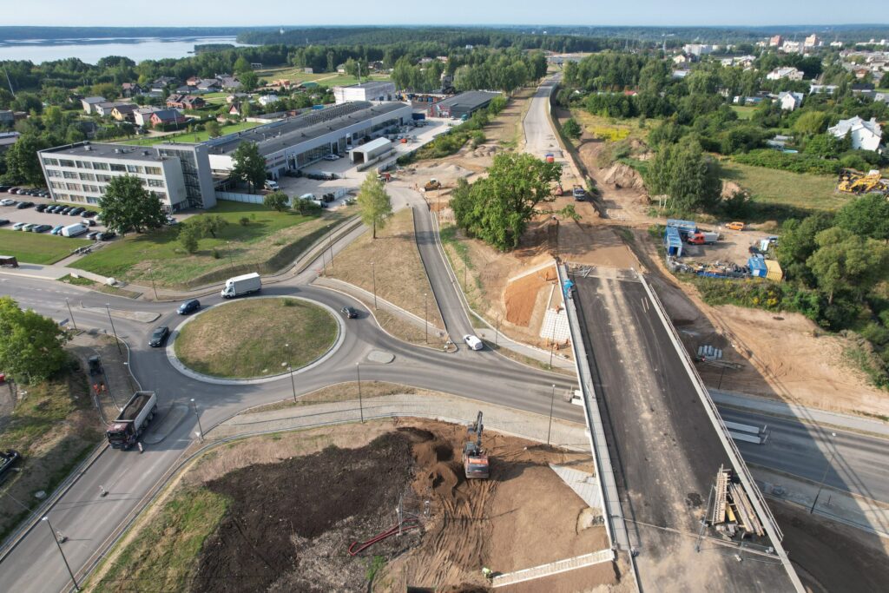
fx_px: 543
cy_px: 296
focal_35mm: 22
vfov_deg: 57.2
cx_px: 444
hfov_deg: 78.6
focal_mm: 8.38
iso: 100
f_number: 2.8
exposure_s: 1/800
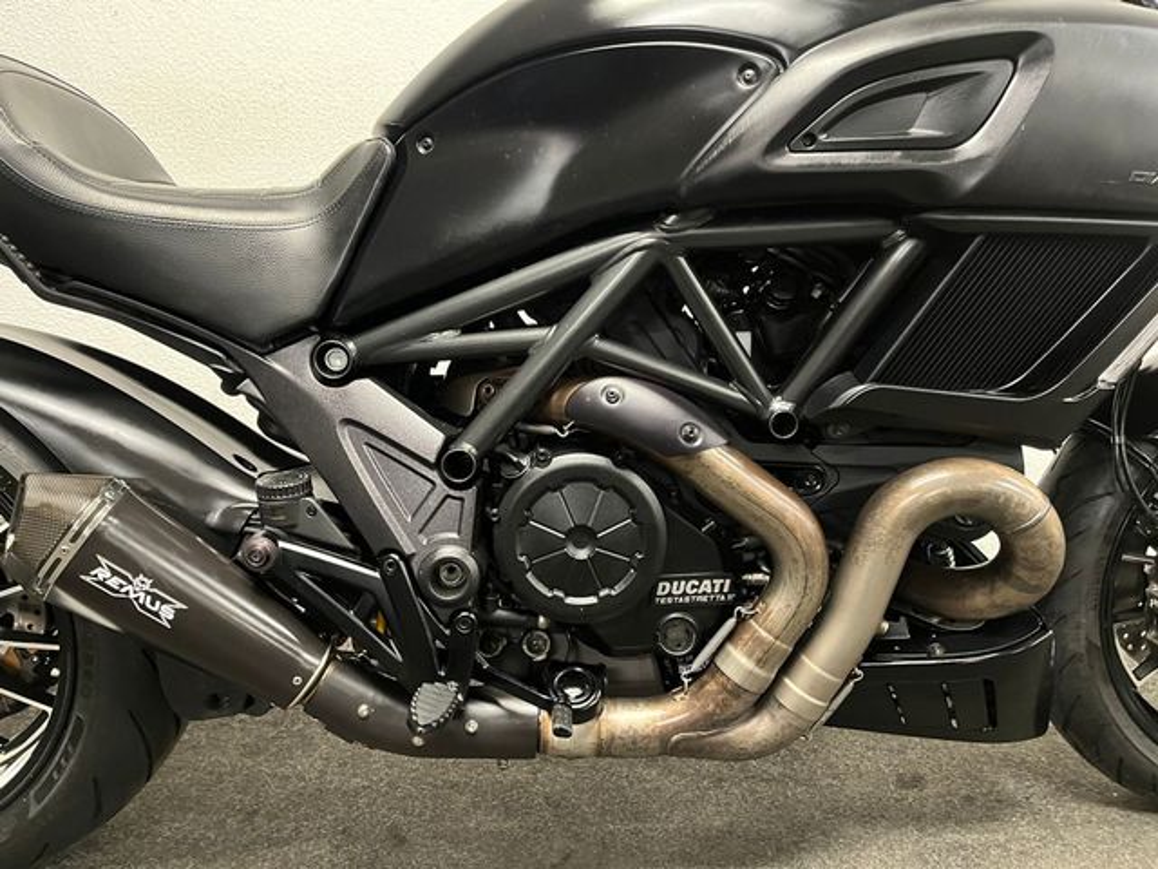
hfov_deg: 67.3
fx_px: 870
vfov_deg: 53.1
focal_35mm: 26
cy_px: 434
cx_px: 579
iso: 500
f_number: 1.6
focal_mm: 5.1
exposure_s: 1/33
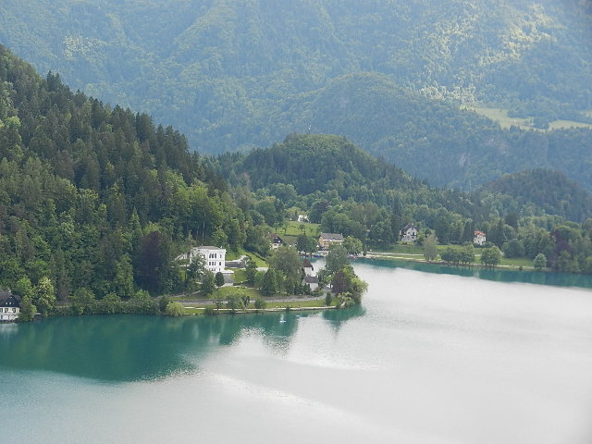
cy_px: 222
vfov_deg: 18.9
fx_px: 1334
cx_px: 296
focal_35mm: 78
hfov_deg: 25.0
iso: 160
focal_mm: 14.1
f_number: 4.8
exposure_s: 1/320
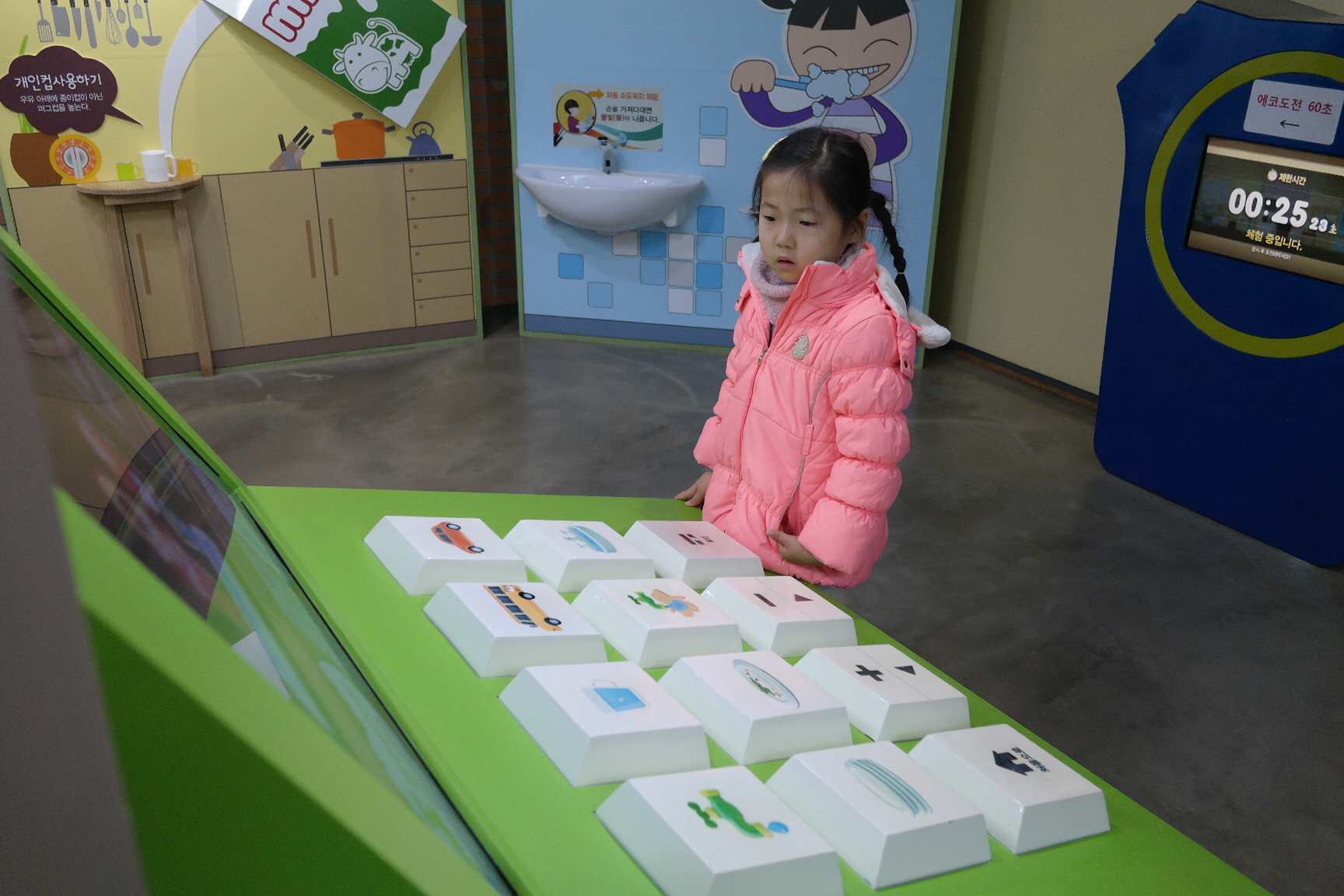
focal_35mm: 30
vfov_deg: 43.6
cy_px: 448
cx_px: 672
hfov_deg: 61.9
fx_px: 1120
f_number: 3.5
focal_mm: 20
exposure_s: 1/40
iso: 400
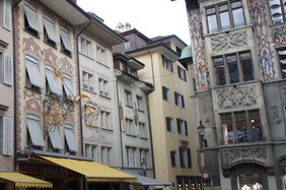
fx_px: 349
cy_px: 110
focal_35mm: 44
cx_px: 65
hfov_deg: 42.9
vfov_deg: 30.4
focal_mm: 18
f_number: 4.5
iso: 100
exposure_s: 1/80
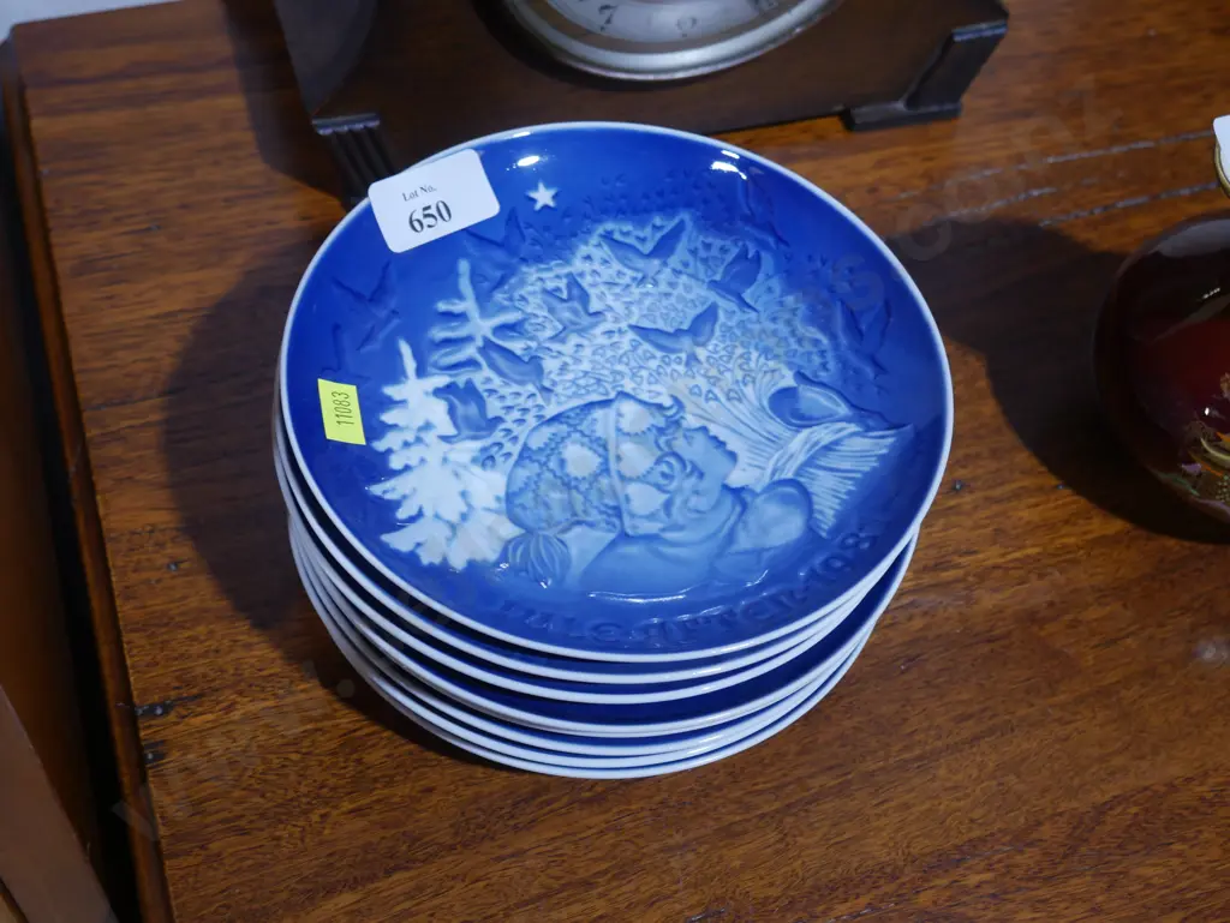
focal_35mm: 46
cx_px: 615
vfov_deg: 31.5
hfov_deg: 41.2
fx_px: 1635
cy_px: 462
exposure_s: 1/60
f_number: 5.1
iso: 500
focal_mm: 23
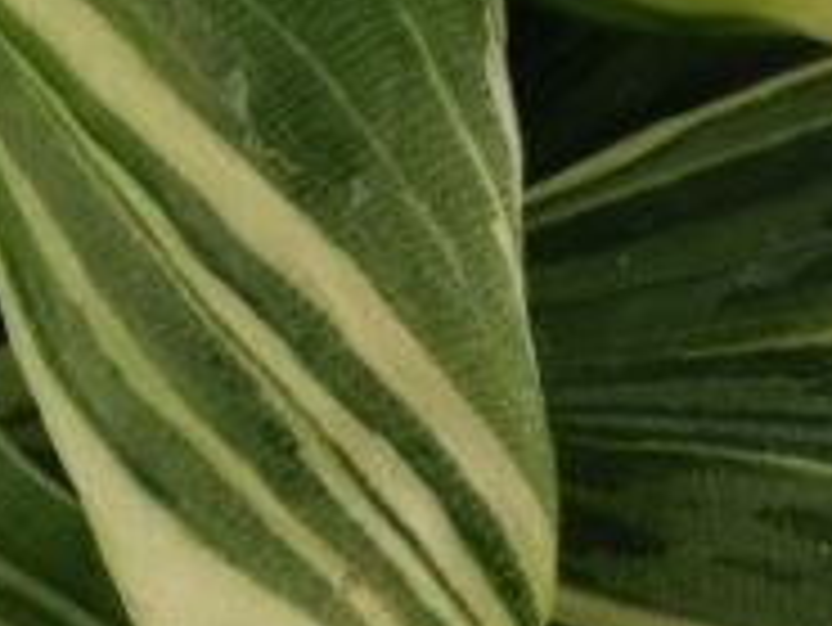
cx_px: 472
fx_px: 2597
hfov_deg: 18.2
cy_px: 324
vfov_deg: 13.7
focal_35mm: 108
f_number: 2.2
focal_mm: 2.26
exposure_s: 1/100
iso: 64
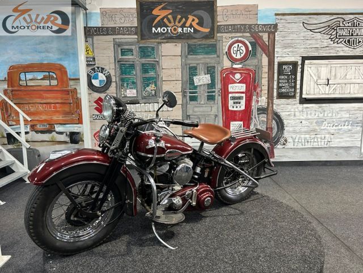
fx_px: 273
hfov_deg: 67.3
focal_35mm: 26
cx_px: 182
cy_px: 136
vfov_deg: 53.1
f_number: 1.5
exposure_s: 1/50
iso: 64
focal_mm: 5.7
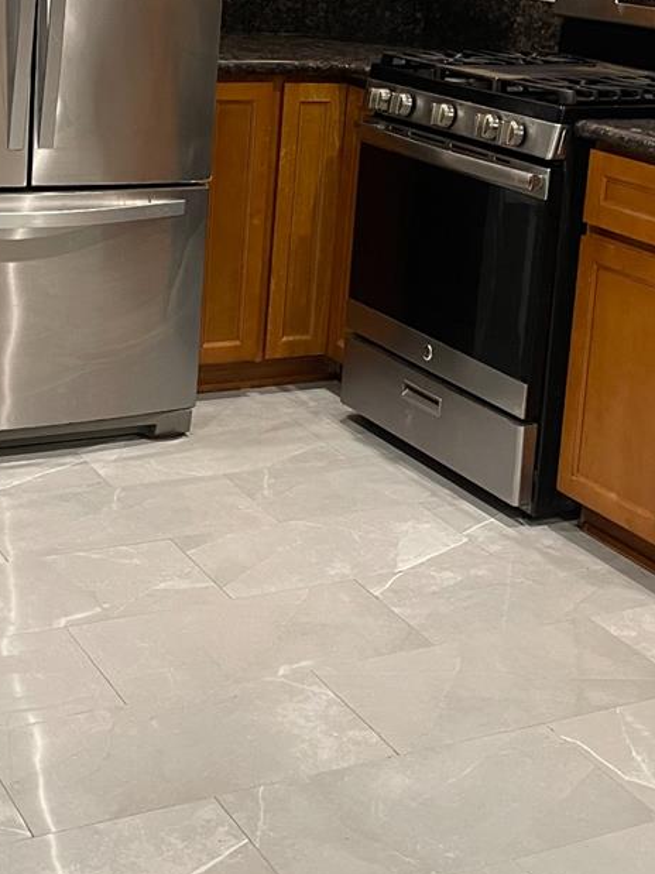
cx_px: 321
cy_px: 236
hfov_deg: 23.3
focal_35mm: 63
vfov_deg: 30.3
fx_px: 1590
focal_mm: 5.1
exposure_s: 1/60
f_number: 1.6
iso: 320
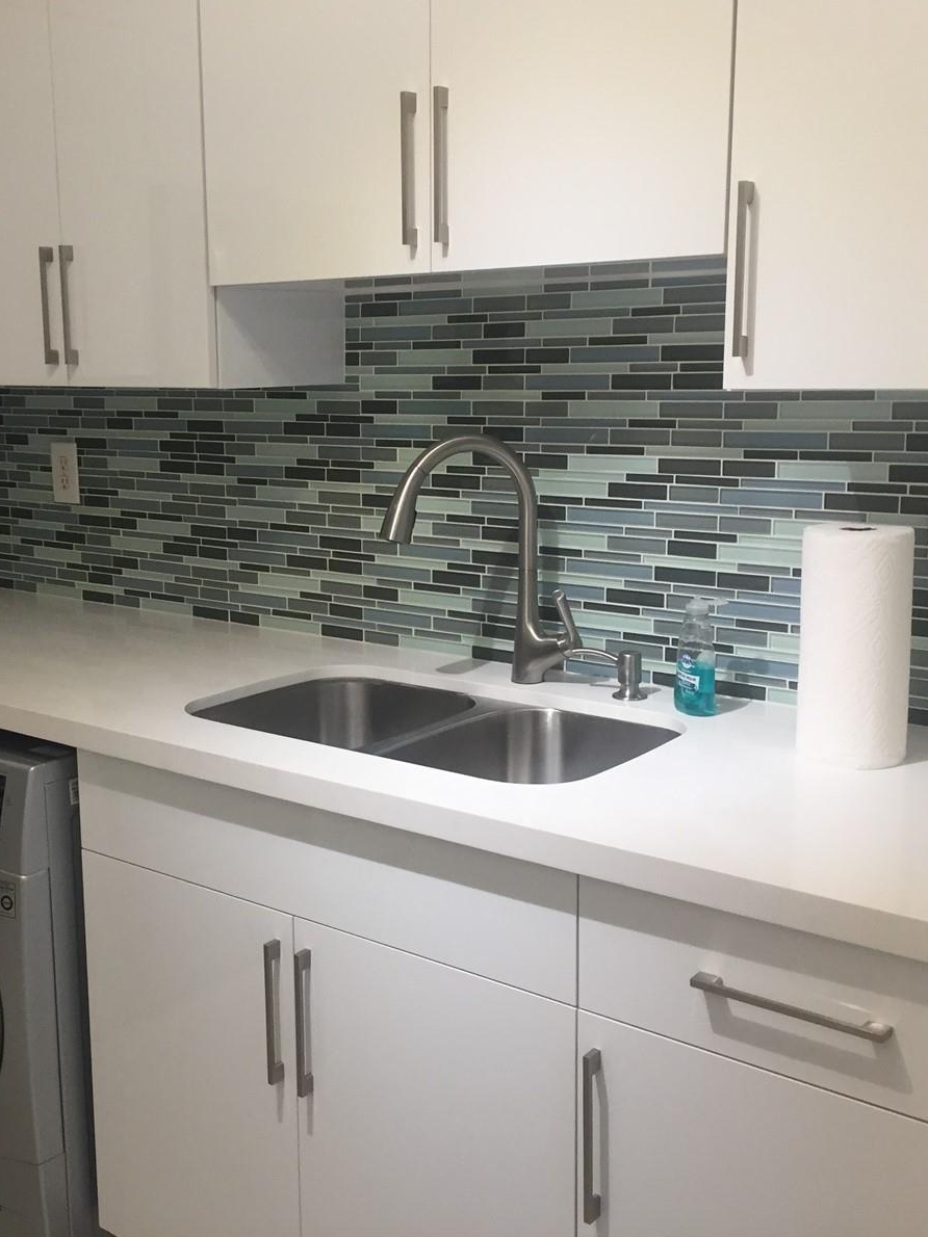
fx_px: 1395
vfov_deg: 47.9
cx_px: 356
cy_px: 615
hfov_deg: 36.6
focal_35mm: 39
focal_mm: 4.15
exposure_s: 1/30
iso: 50
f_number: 2.2
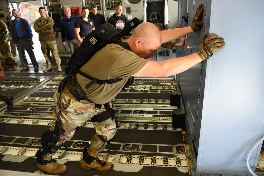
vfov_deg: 51.3
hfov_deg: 71.5
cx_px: 135
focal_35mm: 25
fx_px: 183
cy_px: 85
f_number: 3.5
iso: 1800
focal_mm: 24
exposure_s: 1/250
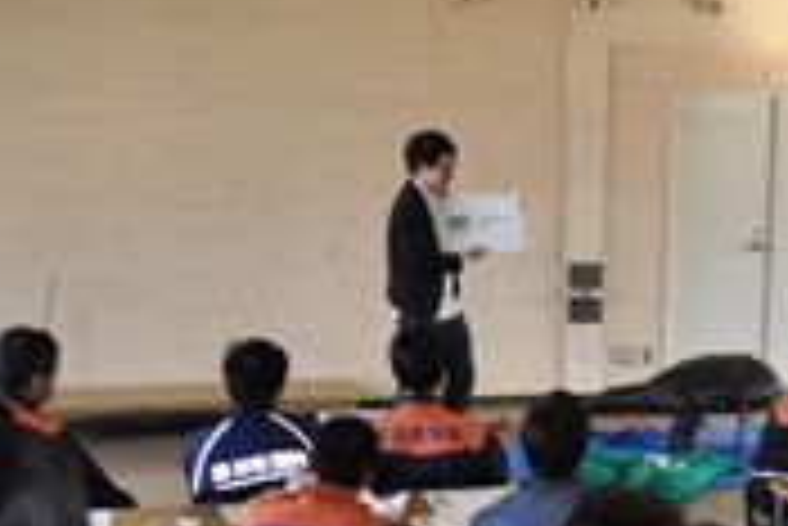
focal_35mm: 69
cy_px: 562
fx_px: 1512
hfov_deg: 28.1
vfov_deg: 19.1
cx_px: 716
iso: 400
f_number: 3.5
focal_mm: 18
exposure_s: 1/125
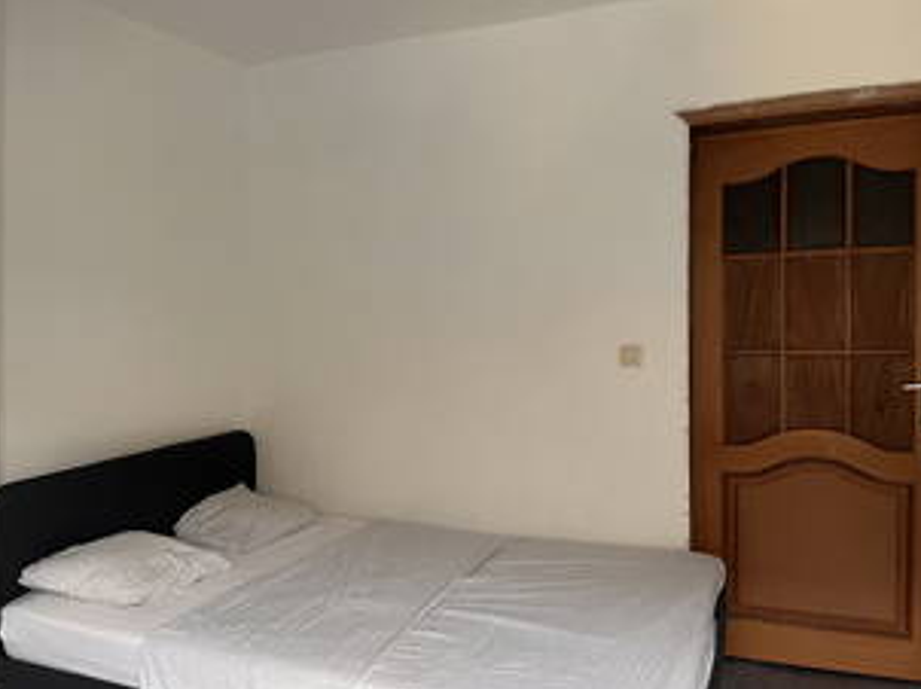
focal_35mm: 31
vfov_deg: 45.4
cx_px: 384
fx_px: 824
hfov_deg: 58.1
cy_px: 360
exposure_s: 1/84
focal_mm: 5.1
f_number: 1.6
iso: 125
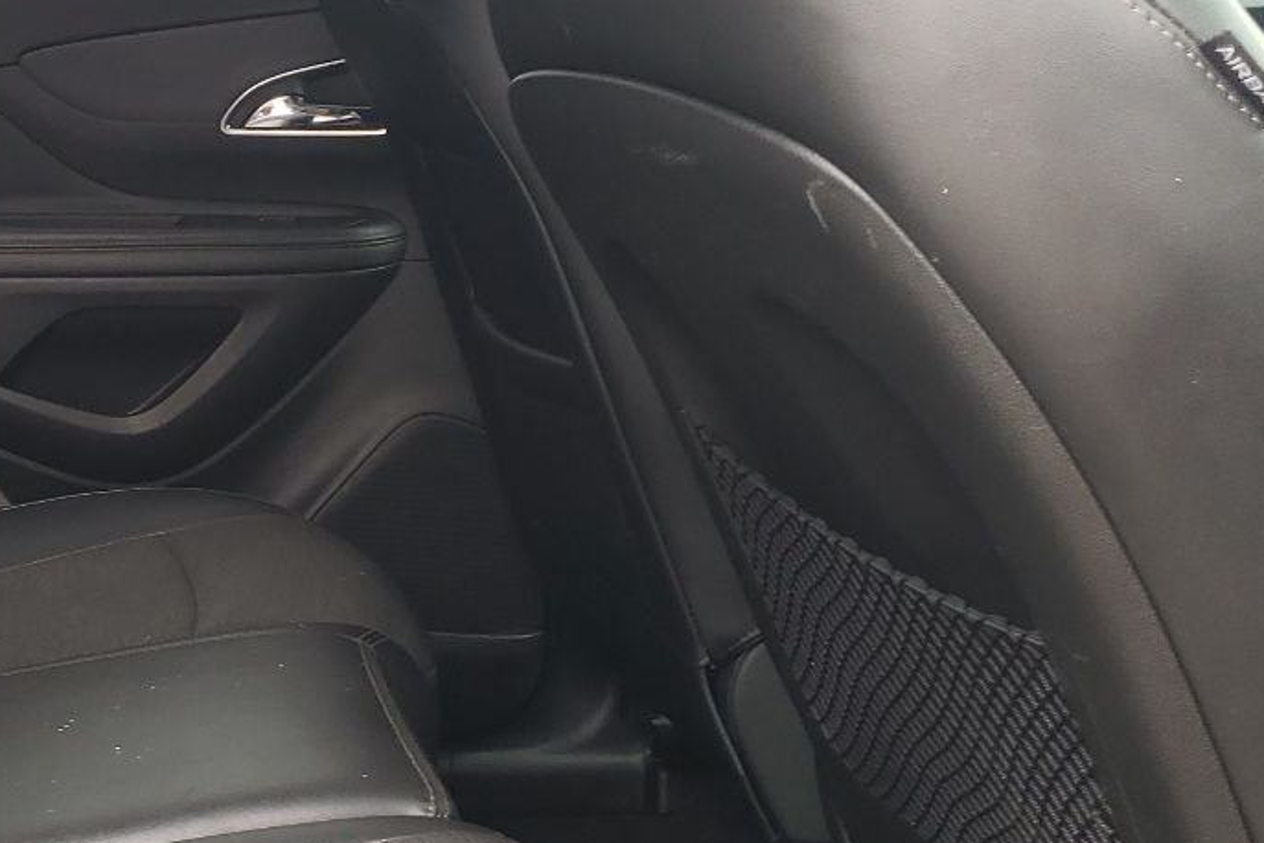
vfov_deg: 21.6
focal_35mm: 63
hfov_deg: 30.3
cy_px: 471
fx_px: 2212
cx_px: 96
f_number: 1.5
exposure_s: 1/60.2
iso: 54
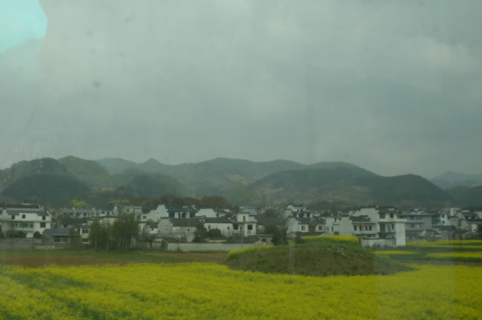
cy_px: 145
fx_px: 561
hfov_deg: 45.9
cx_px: 168
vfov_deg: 31.7
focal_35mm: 42
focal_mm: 18
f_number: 5.6
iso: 160
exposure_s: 1/125
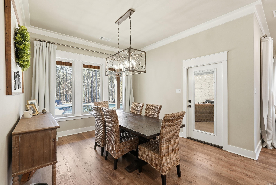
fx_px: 123
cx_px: 138
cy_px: 92
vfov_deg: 73.8
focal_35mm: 16
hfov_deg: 96.7
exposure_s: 1/25
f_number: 9
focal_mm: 16
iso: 250
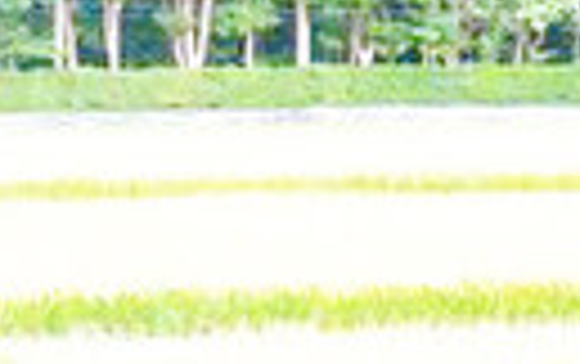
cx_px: 310
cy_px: 724
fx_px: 2548
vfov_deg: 7.8
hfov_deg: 13.0
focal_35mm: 161
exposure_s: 1/50
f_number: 5
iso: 160
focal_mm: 24
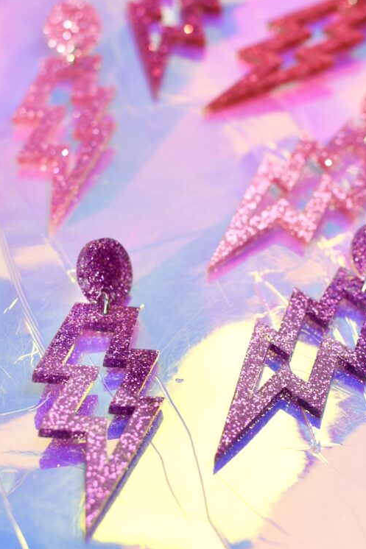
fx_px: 1037
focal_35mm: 68
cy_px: 249
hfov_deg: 20.0
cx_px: 225
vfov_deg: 29.6
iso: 200
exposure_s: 1/640
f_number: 4.5
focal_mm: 35
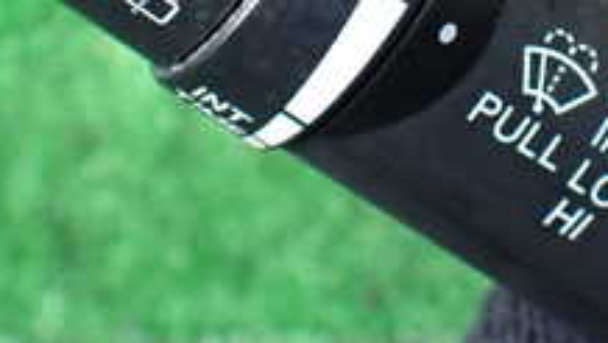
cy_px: -86
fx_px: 1452
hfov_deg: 23.5
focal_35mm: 90
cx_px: 410
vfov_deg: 13.1
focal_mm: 5.4
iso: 800
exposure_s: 1/125
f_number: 2.3
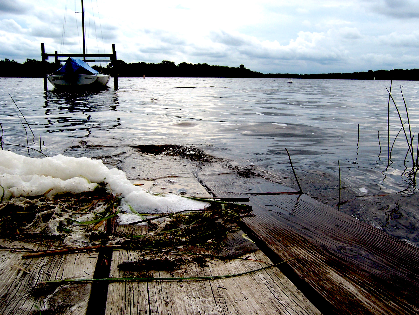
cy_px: 158
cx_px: 210
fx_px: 399
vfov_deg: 42.9
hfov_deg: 55.4
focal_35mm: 33
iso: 80
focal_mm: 5.5
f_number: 4
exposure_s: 1/1000
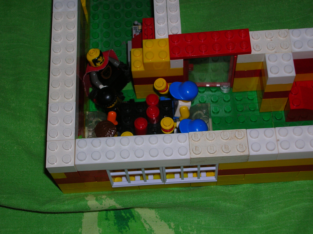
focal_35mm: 65
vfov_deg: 22.6
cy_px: 117
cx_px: 156
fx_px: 587
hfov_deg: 29.8
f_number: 3.7
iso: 50
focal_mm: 10.9
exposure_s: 1/60.1
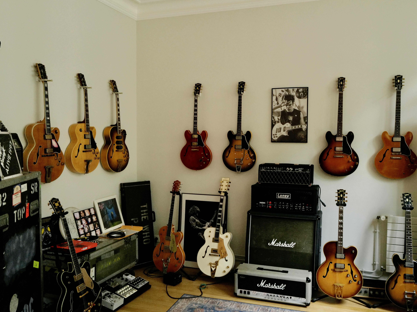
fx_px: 373
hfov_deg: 58.2
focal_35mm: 31
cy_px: 155
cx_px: 234
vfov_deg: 45.4
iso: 6400
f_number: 16
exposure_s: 1/40
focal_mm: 28
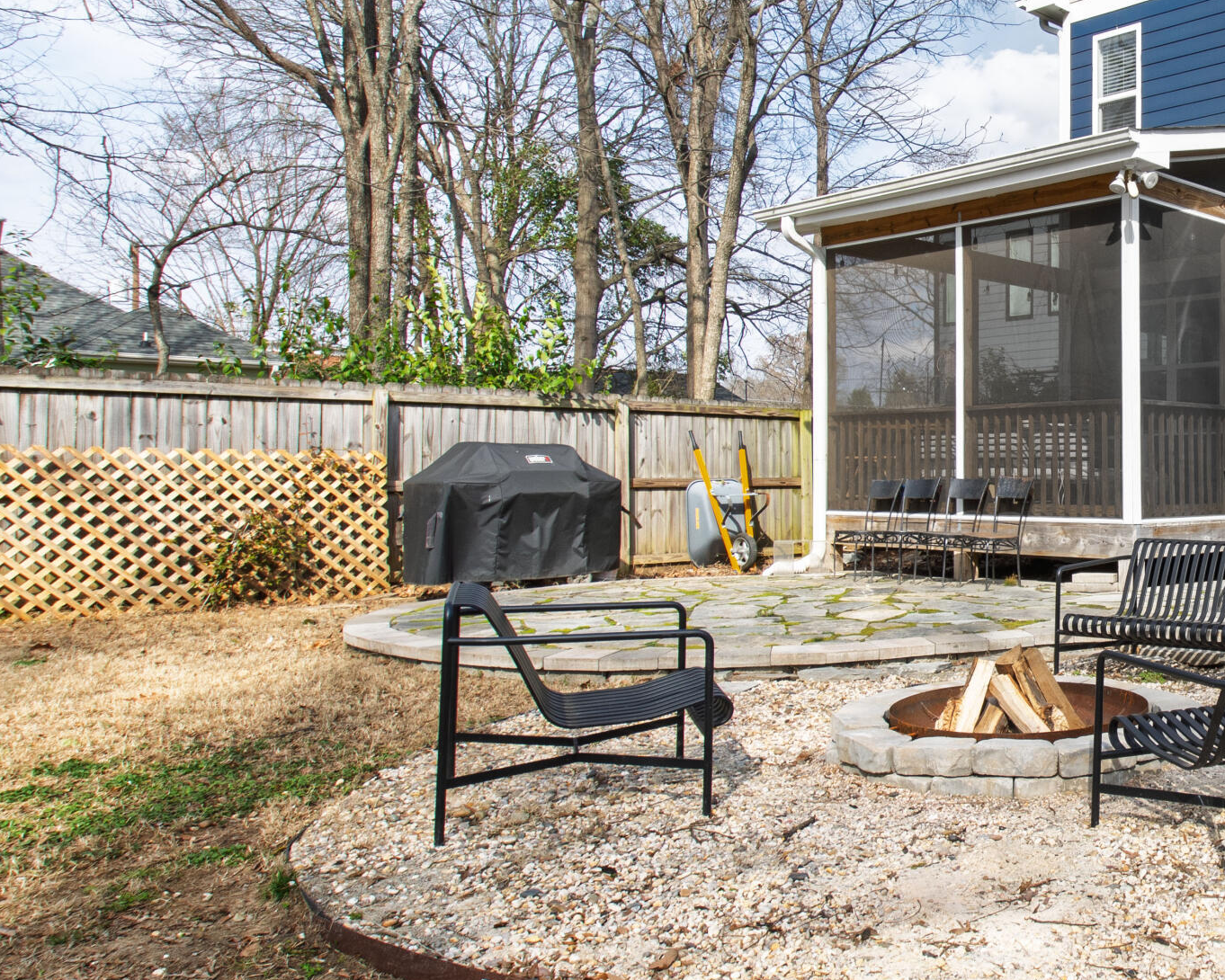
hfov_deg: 48.3
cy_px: 444
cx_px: 1195
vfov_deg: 47.1
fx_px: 1124
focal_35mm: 31
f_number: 8
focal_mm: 10
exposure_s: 1/200
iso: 100
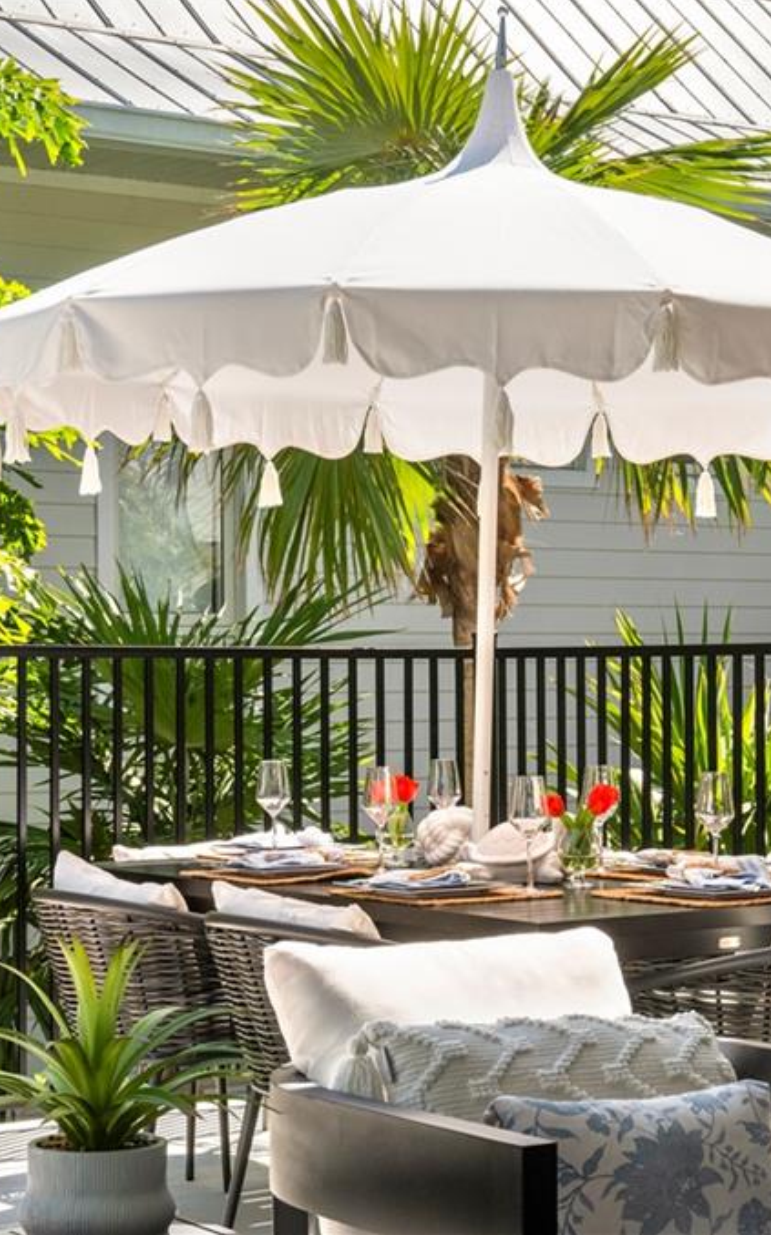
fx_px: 2488
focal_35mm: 74
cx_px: 498
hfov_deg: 17.6
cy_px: 615
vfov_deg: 27.9
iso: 400
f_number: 10
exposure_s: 1/500
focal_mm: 48
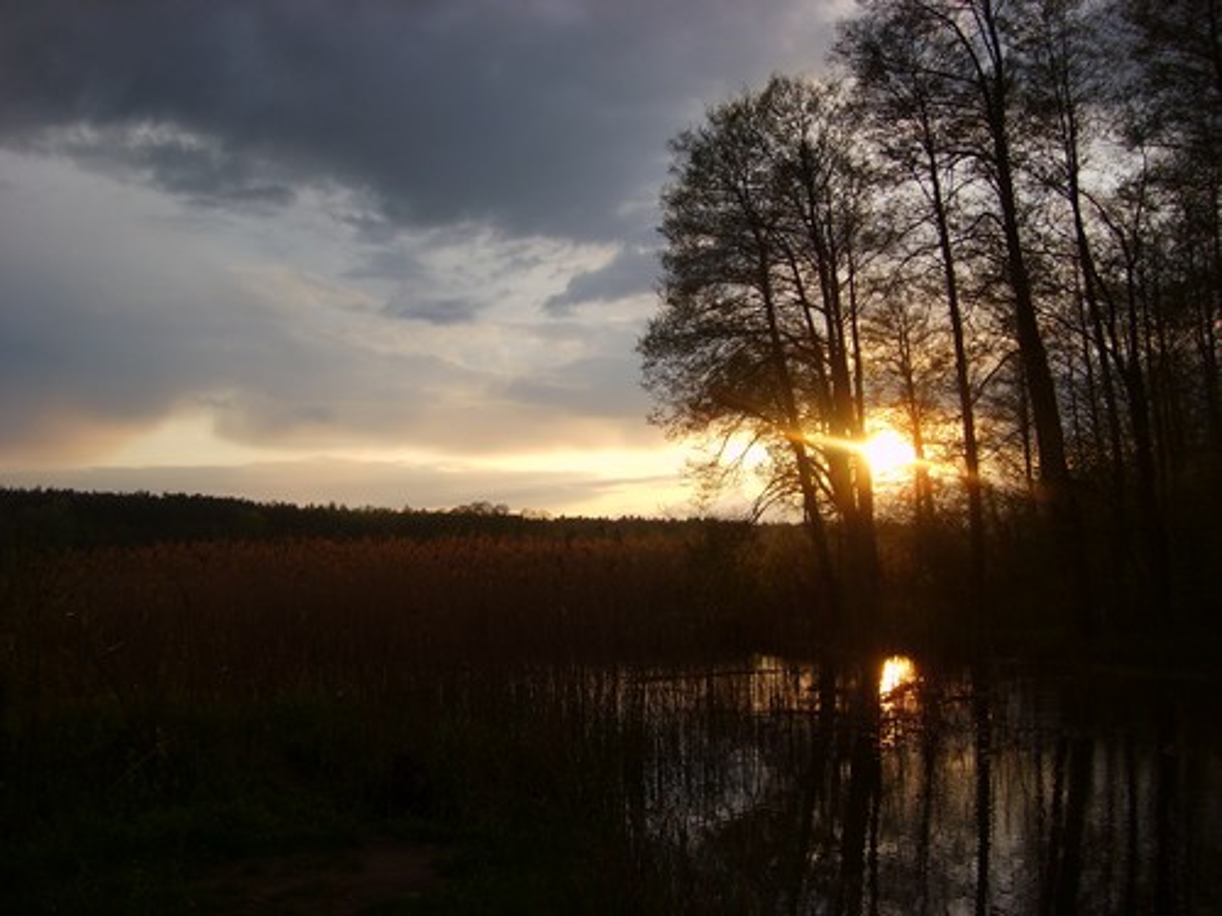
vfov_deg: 40.7
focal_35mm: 35
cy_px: 458
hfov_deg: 52.6
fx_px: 1236
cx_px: 611
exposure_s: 1/500
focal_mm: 5.8
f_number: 2.8
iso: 50
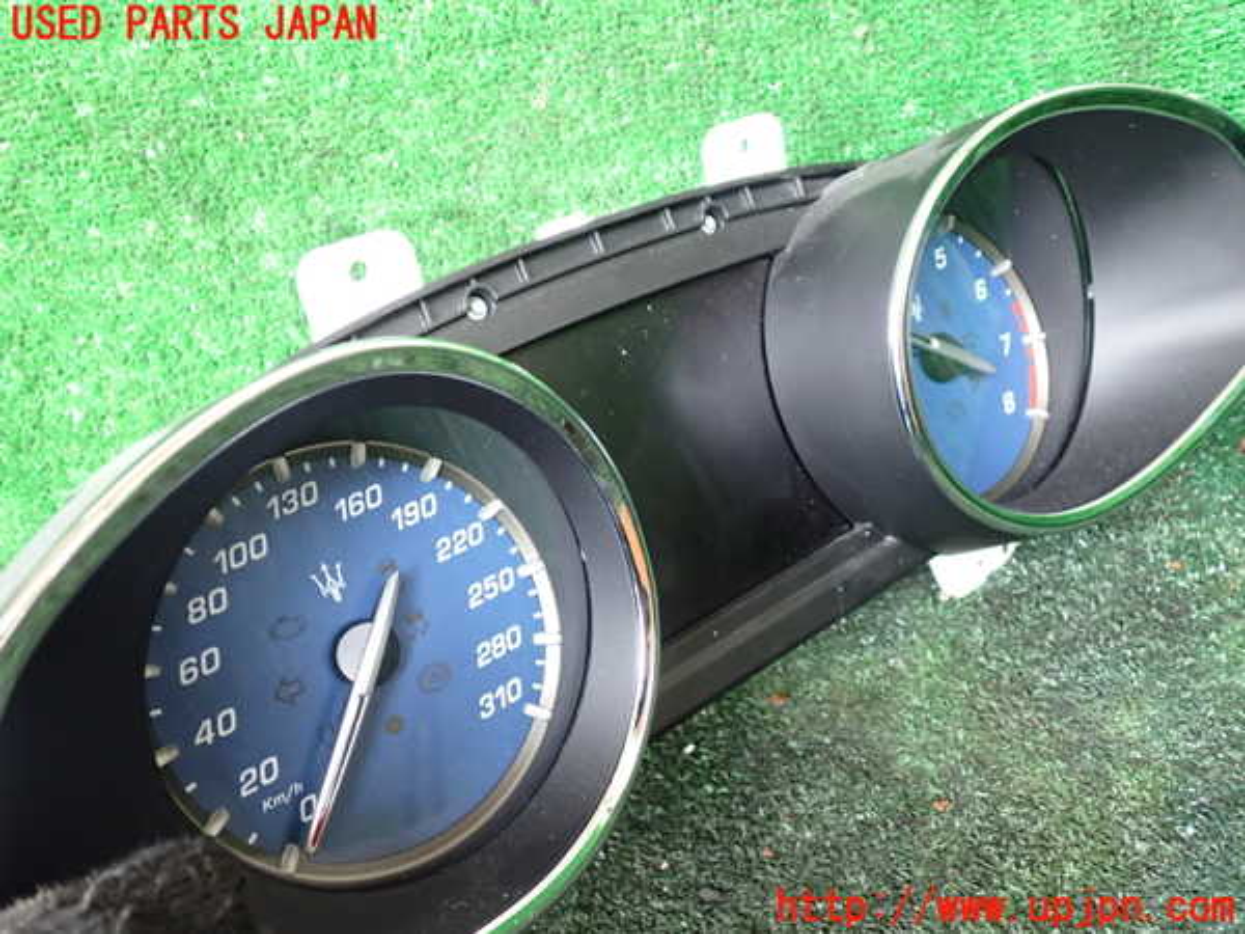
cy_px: 467
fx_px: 1079
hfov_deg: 60.0
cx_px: 622
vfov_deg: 46.8
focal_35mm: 30
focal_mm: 5.4
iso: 500
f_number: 2.3
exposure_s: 1/30
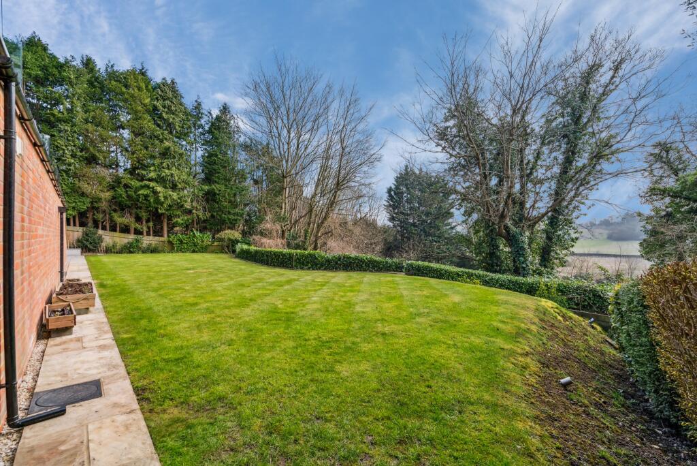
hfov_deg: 96.7
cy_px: 233
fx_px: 310
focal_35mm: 16
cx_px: 348
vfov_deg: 73.8
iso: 640
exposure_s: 1/250
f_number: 8
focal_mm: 16
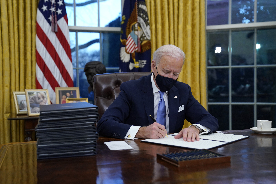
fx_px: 345
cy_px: 92
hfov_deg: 43.6
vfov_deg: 29.9
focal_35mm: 45
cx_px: 138
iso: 2000
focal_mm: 45
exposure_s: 1/500
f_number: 3.2
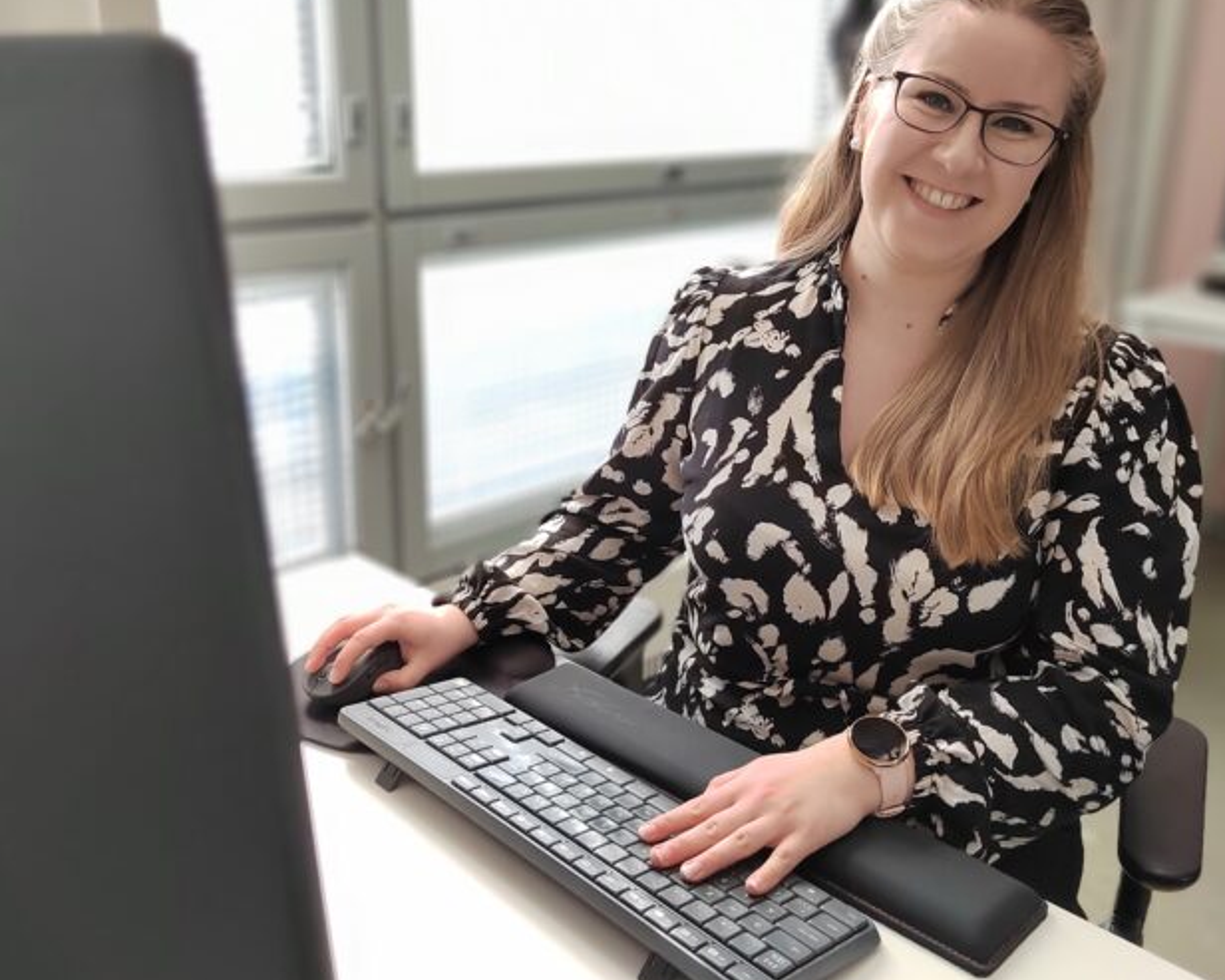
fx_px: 1015
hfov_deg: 62.2
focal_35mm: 28
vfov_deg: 51.4
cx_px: 636
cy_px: 431
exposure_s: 1/60
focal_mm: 5.52
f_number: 1.9
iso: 331
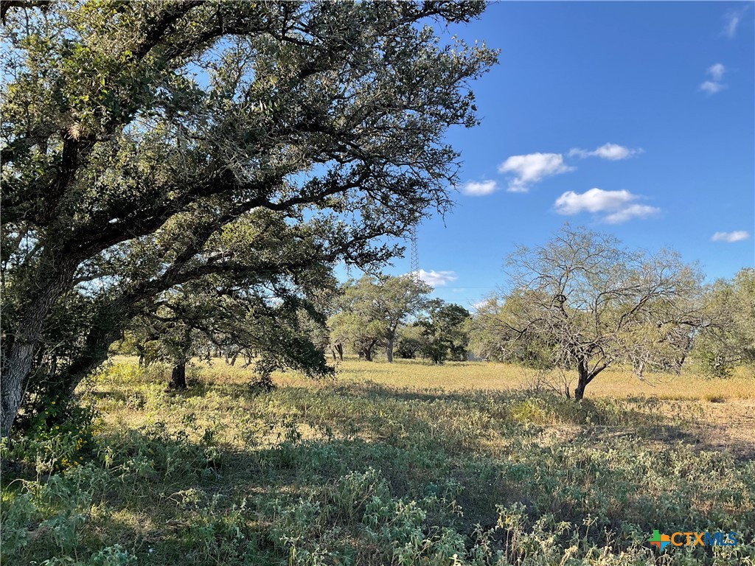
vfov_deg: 48.2
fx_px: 633
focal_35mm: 29
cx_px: 378
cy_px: 283
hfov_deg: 61.7
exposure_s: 1/792
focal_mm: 3
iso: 16
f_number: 1.8
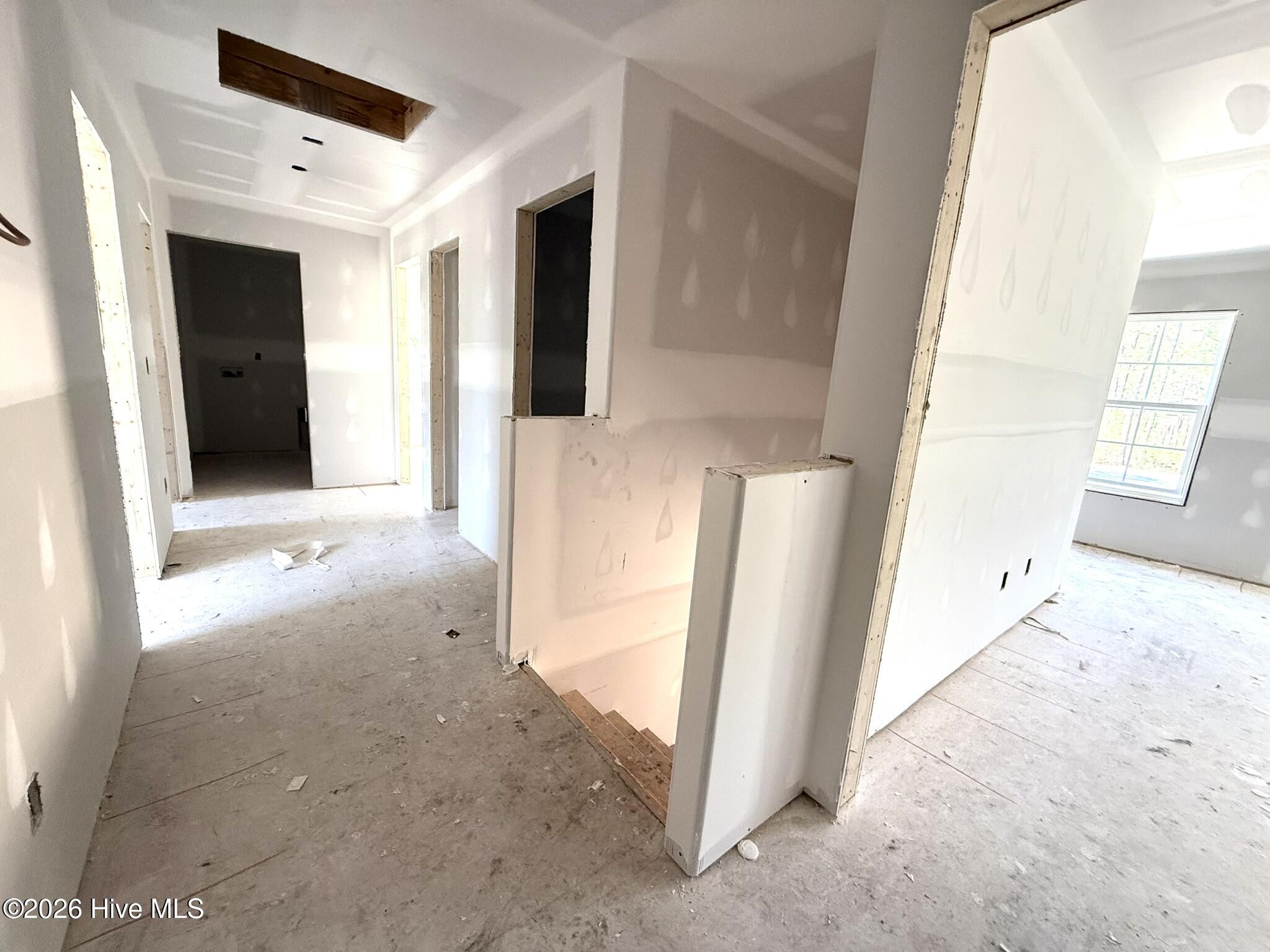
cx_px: 635
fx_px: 514
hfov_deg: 102.1
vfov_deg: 85.7
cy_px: 476
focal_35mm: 14
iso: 320
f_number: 2.2
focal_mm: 2.22
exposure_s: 1/99
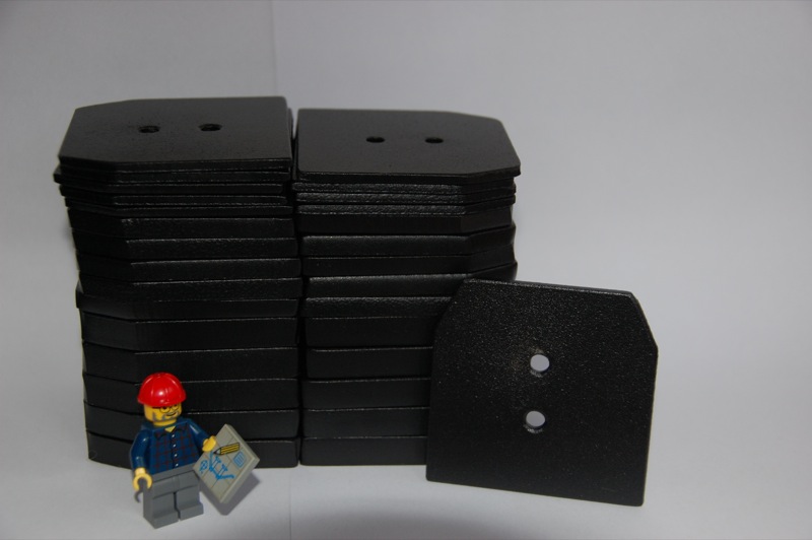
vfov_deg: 21.5
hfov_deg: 31.9
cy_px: 270
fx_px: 1420
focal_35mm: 63
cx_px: 406
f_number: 4.5
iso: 400
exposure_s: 1/60
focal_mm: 42
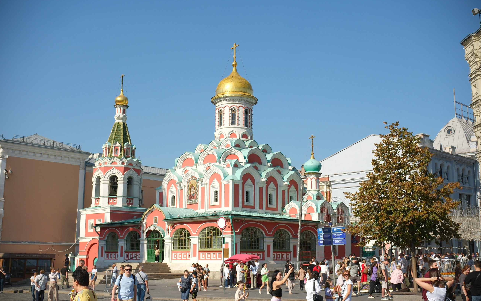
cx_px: 240
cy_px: 147
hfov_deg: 47.2
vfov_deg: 30.5
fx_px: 551
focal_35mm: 42
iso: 640
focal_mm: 27
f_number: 5.6
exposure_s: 1/3500
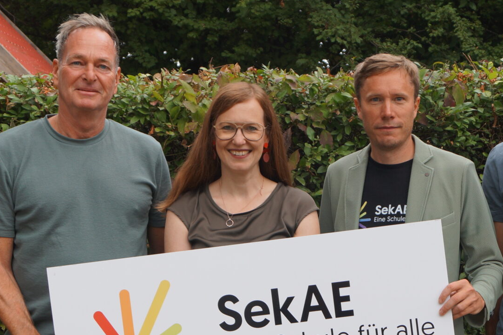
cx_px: 316
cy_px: 344
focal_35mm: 78
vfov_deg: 17.0
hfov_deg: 25.9
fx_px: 1089
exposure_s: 1/160
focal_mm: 22
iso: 100
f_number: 4
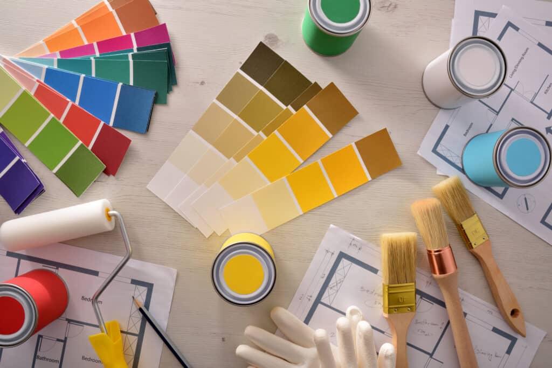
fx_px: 399
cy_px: 184
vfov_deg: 49.6
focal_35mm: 26
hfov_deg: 69.4
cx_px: 276
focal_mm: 26
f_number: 16
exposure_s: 1/160
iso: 64
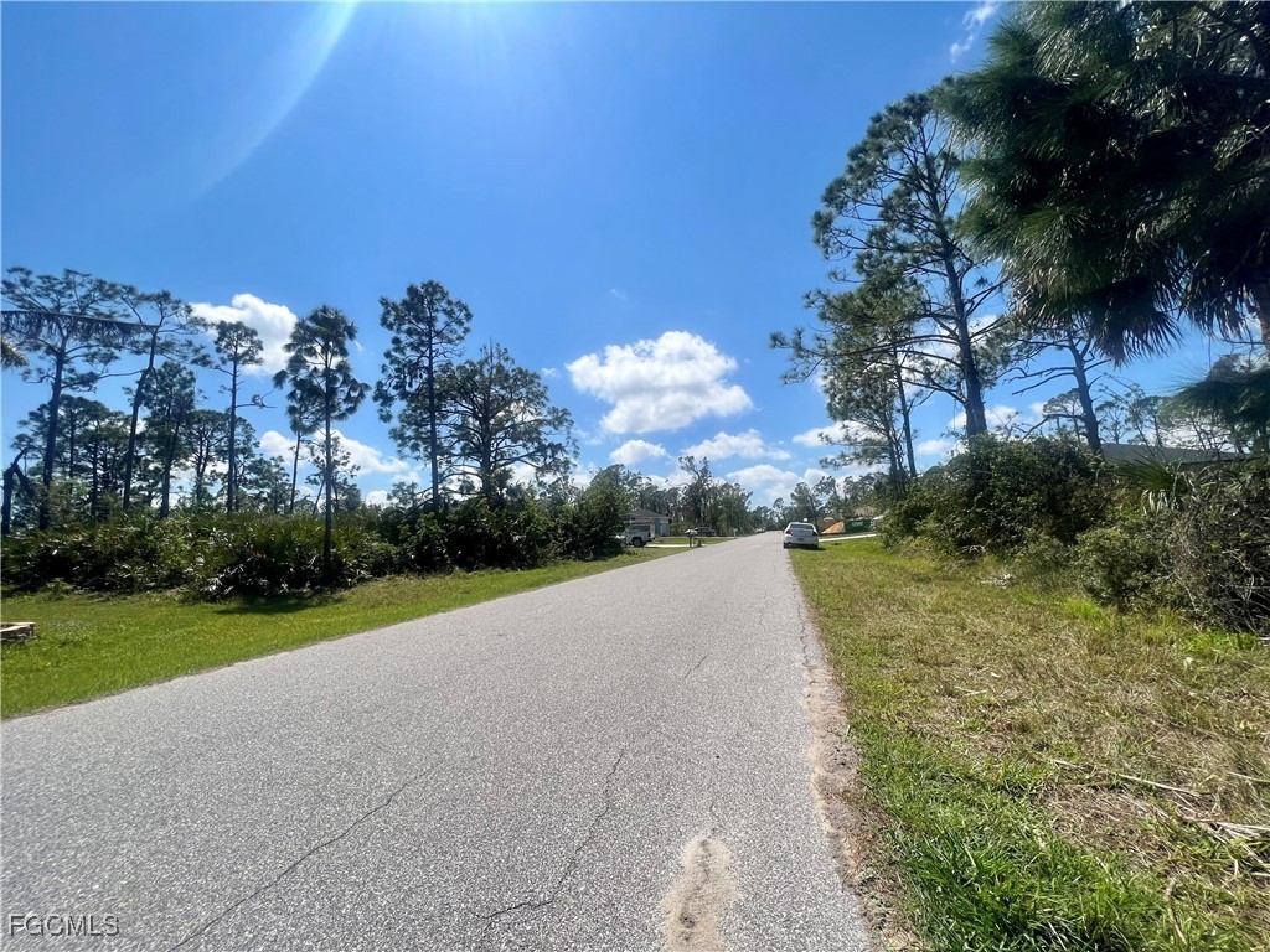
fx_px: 477
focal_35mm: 13
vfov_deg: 89.9
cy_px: 476
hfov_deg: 106.2
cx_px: 635
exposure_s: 1/3774
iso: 32
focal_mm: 1.57
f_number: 1.8
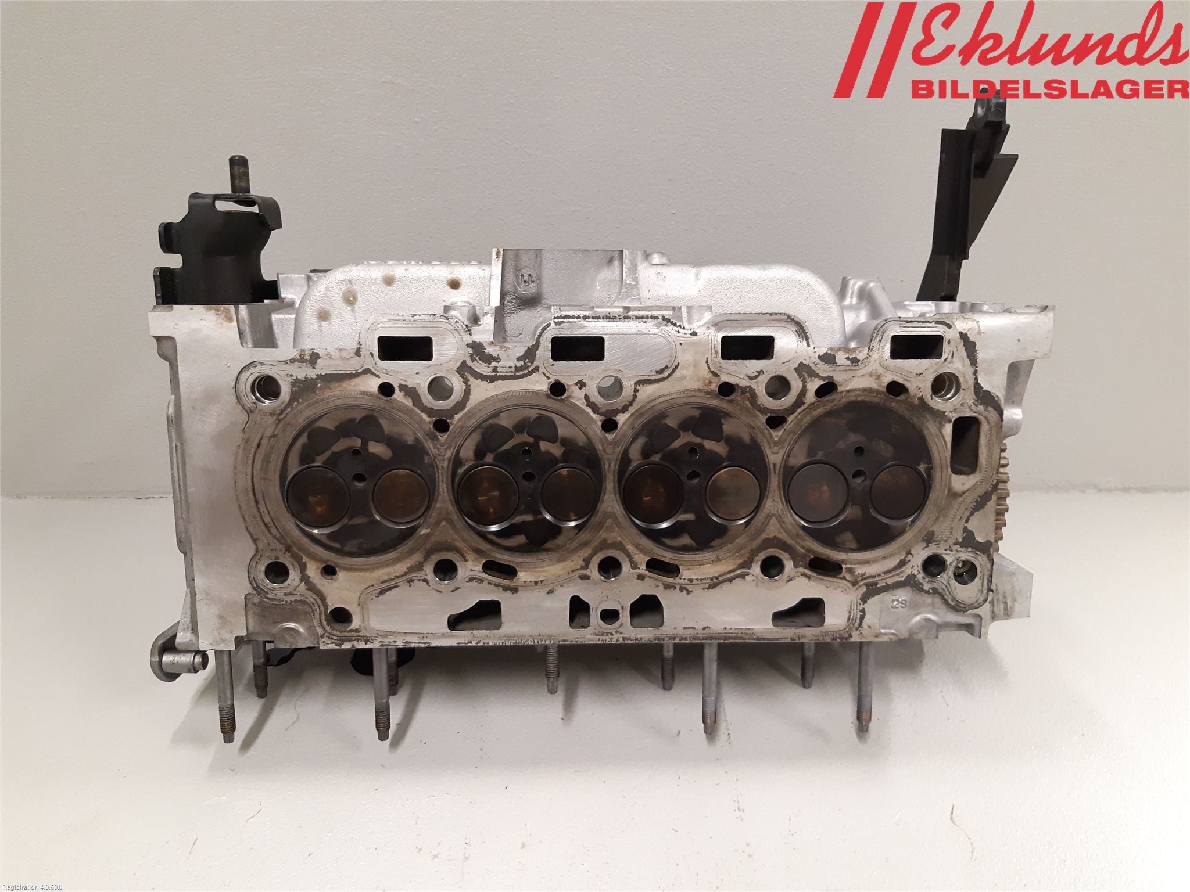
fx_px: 894
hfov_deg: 67.3
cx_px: 595
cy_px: 446
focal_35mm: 26
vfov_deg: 53.1
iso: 250
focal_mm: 3.93
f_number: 1.7
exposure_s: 1/50
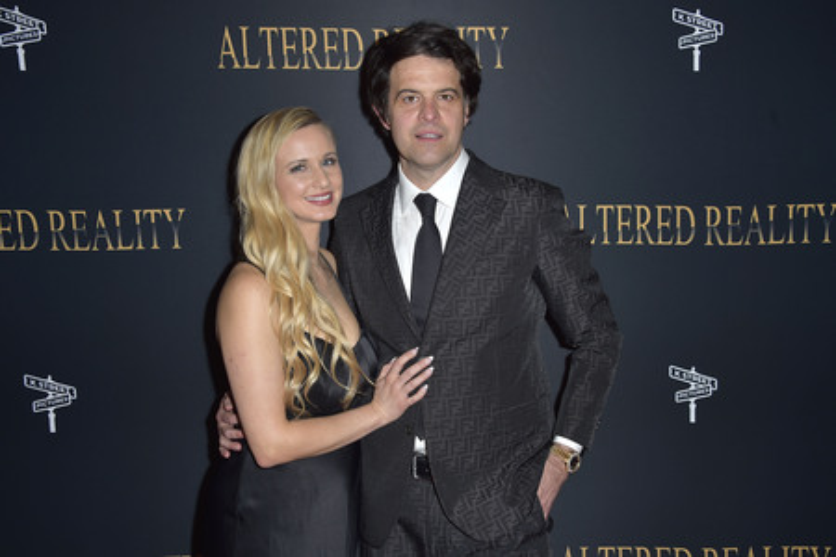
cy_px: 278
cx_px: 418
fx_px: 929
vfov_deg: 33.4
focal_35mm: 40
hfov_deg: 48.5
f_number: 6.3
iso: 250
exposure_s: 1/250
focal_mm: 40
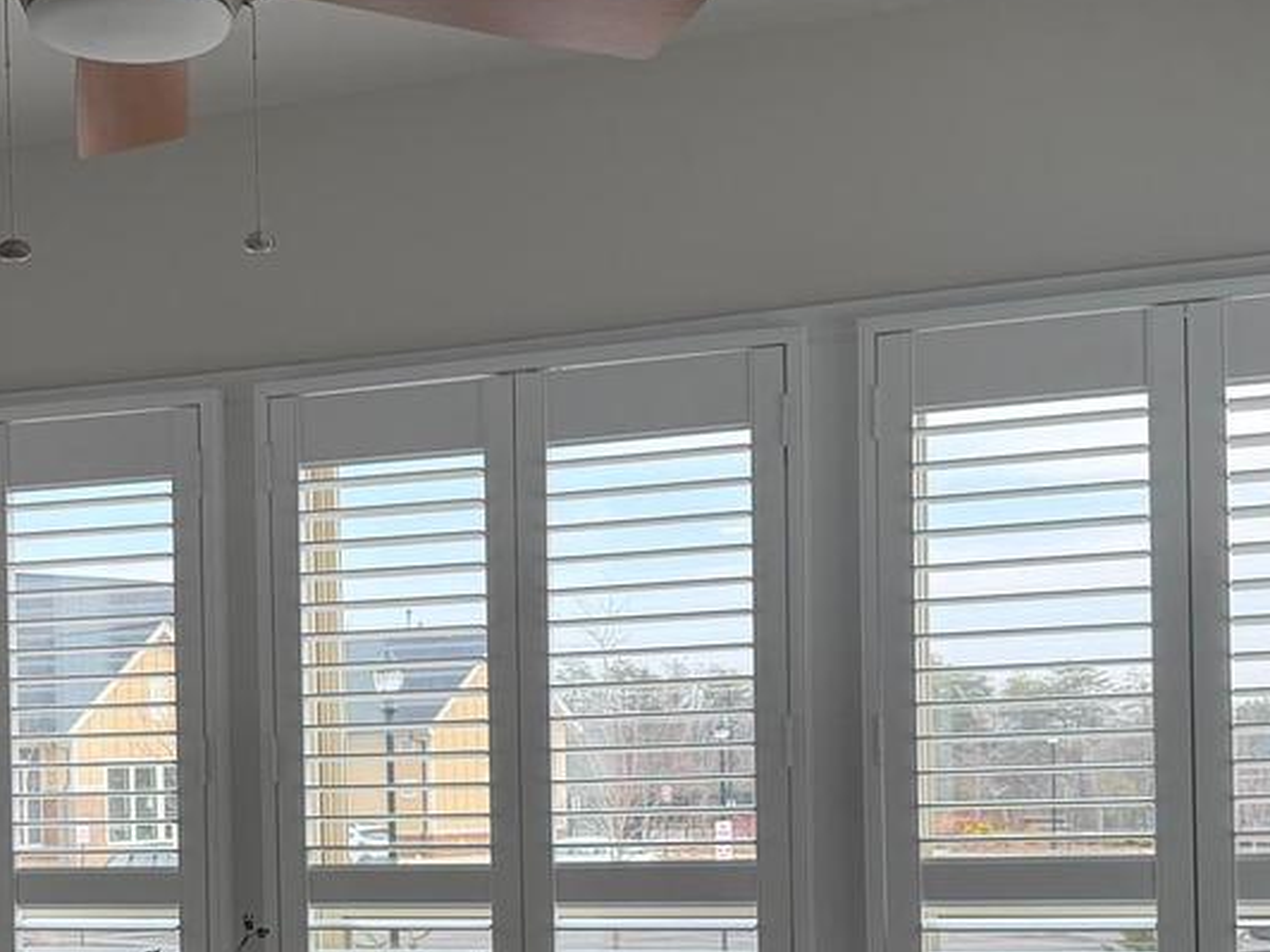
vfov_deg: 22.1
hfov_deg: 29.0
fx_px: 2385
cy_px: 833
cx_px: 222
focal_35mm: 65
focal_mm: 6.76
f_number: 1.78
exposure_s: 1/448
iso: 100
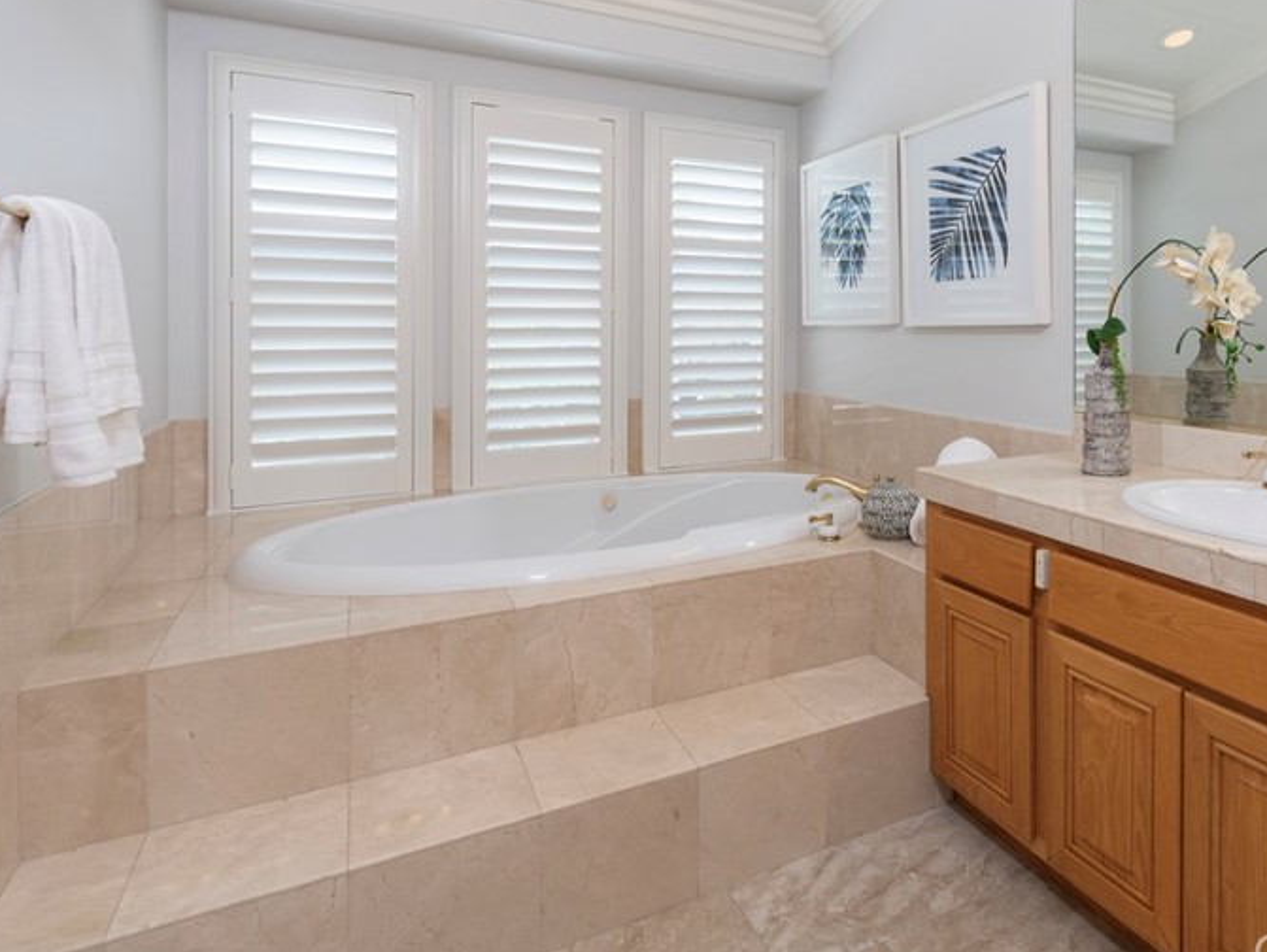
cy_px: 333
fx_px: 806
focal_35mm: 22
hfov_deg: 73.6
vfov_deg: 60.0
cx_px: 863
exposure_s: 1/30
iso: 200
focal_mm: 15
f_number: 8
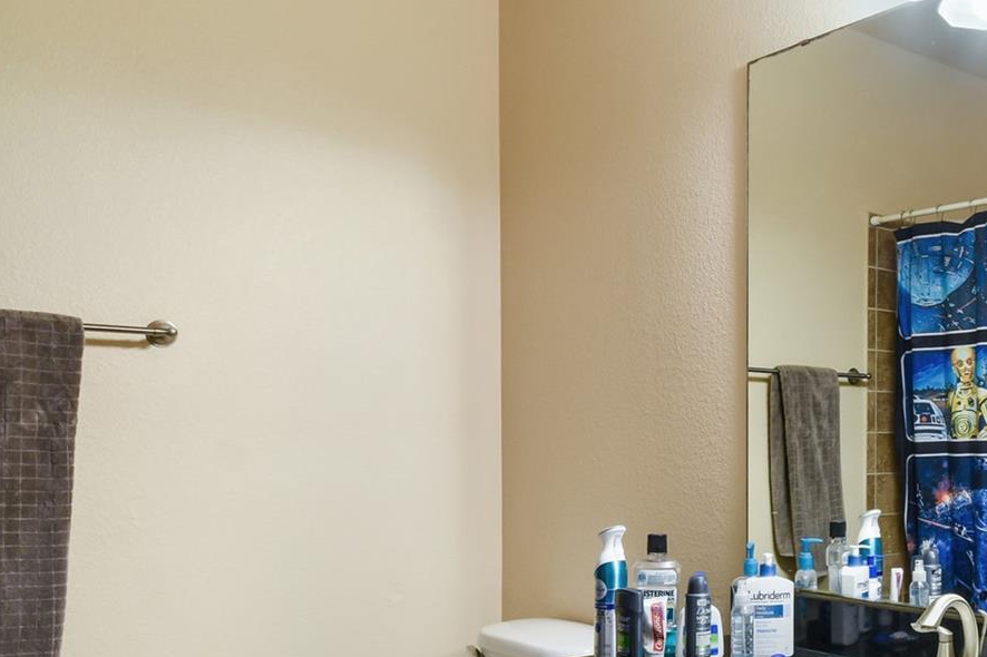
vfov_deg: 34.4
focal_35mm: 38
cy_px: 458
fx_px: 1046
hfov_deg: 46.4
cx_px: 860
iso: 200
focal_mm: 11
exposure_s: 1/4
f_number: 8
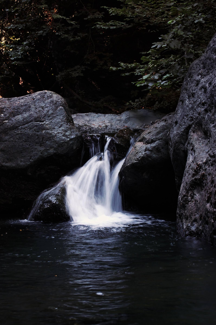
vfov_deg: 24.6
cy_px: 162
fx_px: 744
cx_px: 108
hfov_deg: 16.5
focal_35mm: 82
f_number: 8
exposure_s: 1/10
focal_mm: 55
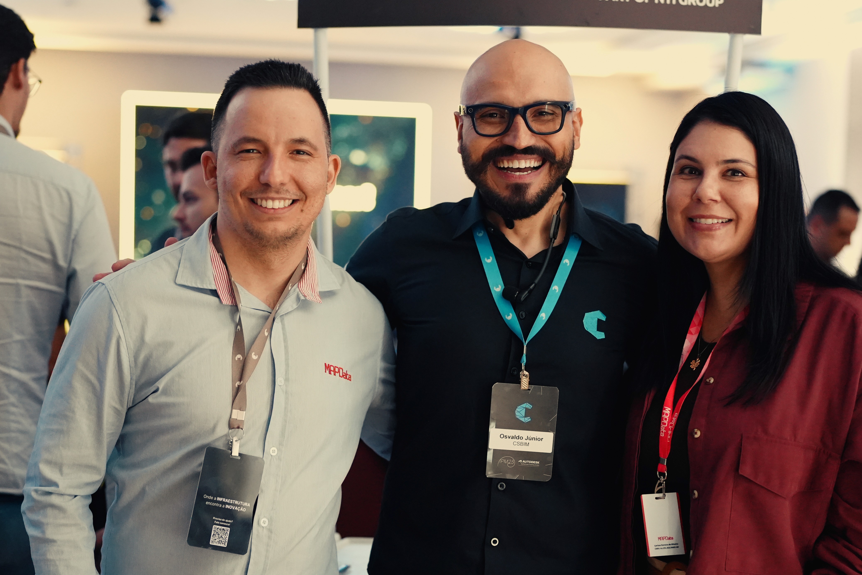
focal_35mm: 59
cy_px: 348
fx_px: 1413
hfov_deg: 33.9
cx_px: 402
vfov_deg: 23.0
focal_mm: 35
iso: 4000
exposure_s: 1/125
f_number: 1.4
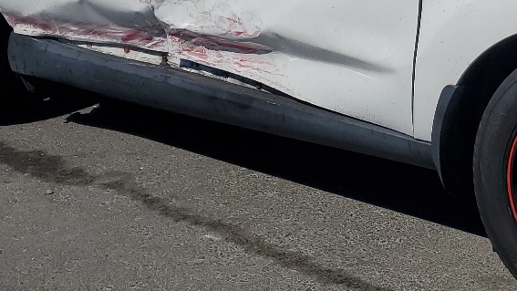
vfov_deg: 14.8
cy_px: -5
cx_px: 466
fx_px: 1097
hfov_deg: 25.7
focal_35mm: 80
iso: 52
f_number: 1.5
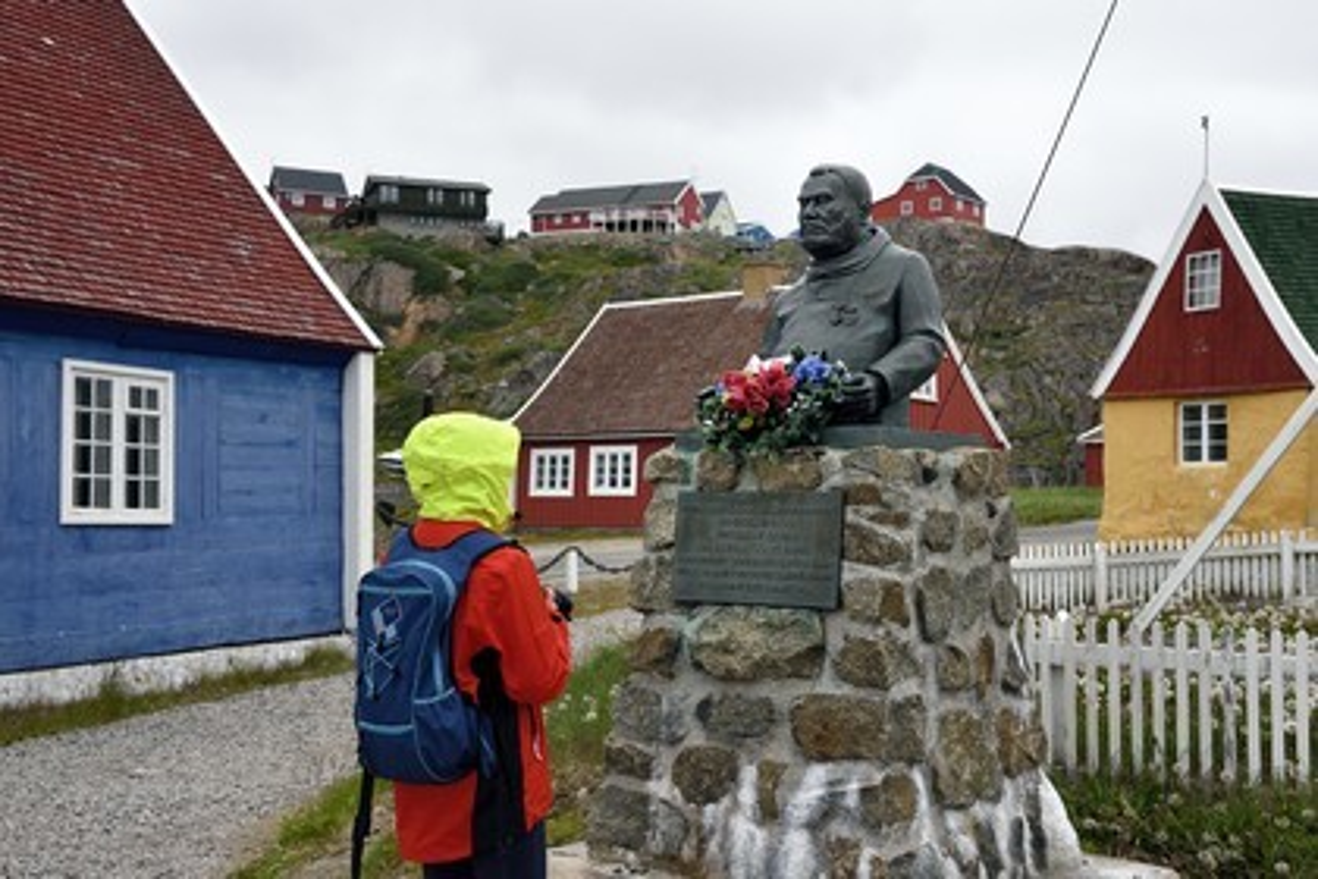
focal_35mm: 45
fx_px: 1647
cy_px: 440
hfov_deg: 43.6
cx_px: 659
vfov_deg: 29.9
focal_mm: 45
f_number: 9
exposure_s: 1/250
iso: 400
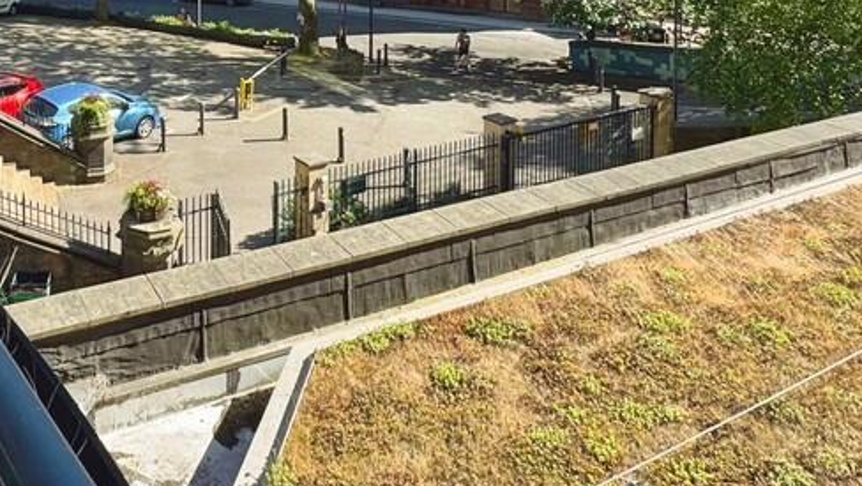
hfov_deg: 55.0
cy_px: -28
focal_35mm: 32
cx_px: 127
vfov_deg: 32.9
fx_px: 732
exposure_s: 1/700
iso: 40
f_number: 2.2
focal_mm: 2.22
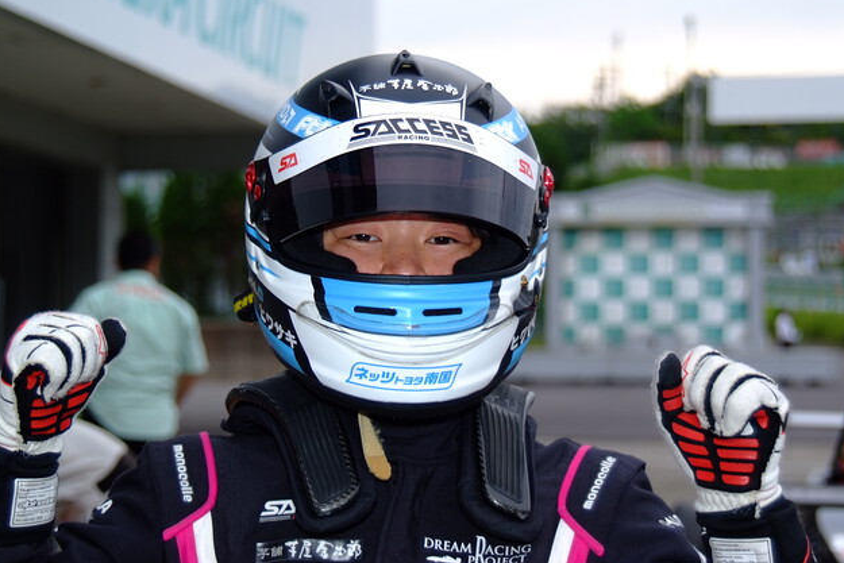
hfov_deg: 16.9
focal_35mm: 121
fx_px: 2837
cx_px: 393
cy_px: 251
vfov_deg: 11.3
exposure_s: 1/114
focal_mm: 70
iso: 100
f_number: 5.6
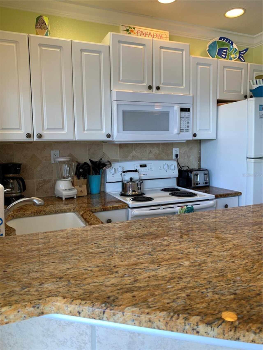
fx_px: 263
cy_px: 175
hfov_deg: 53.1
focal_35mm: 26
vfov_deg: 67.3
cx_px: 132
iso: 50
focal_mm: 4.25
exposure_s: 1/120
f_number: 1.8
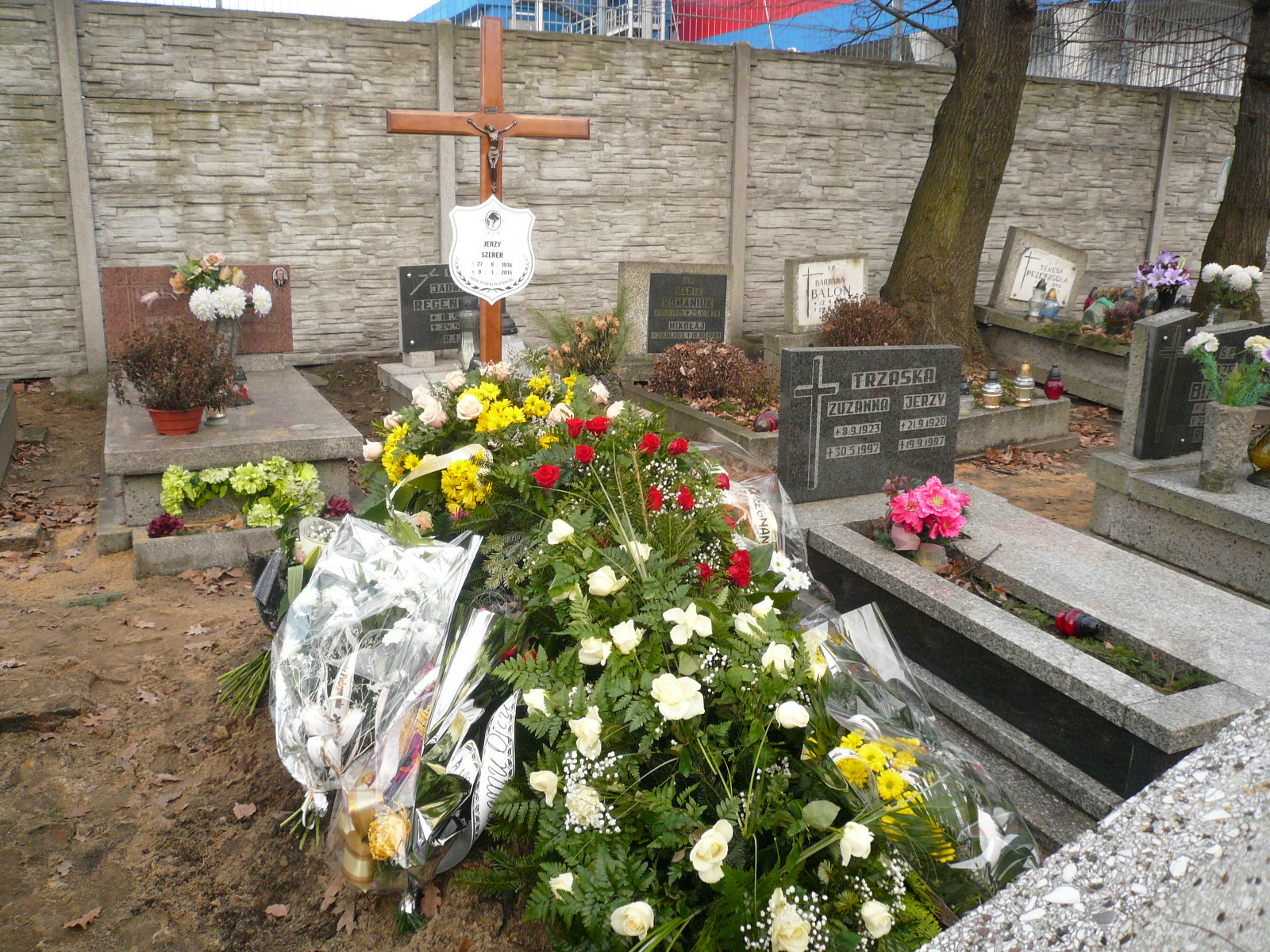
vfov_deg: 48.2
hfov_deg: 61.7
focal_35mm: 29
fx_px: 1064
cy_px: 476
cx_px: 635
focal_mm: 4.6
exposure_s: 1/160
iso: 100
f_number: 2.8
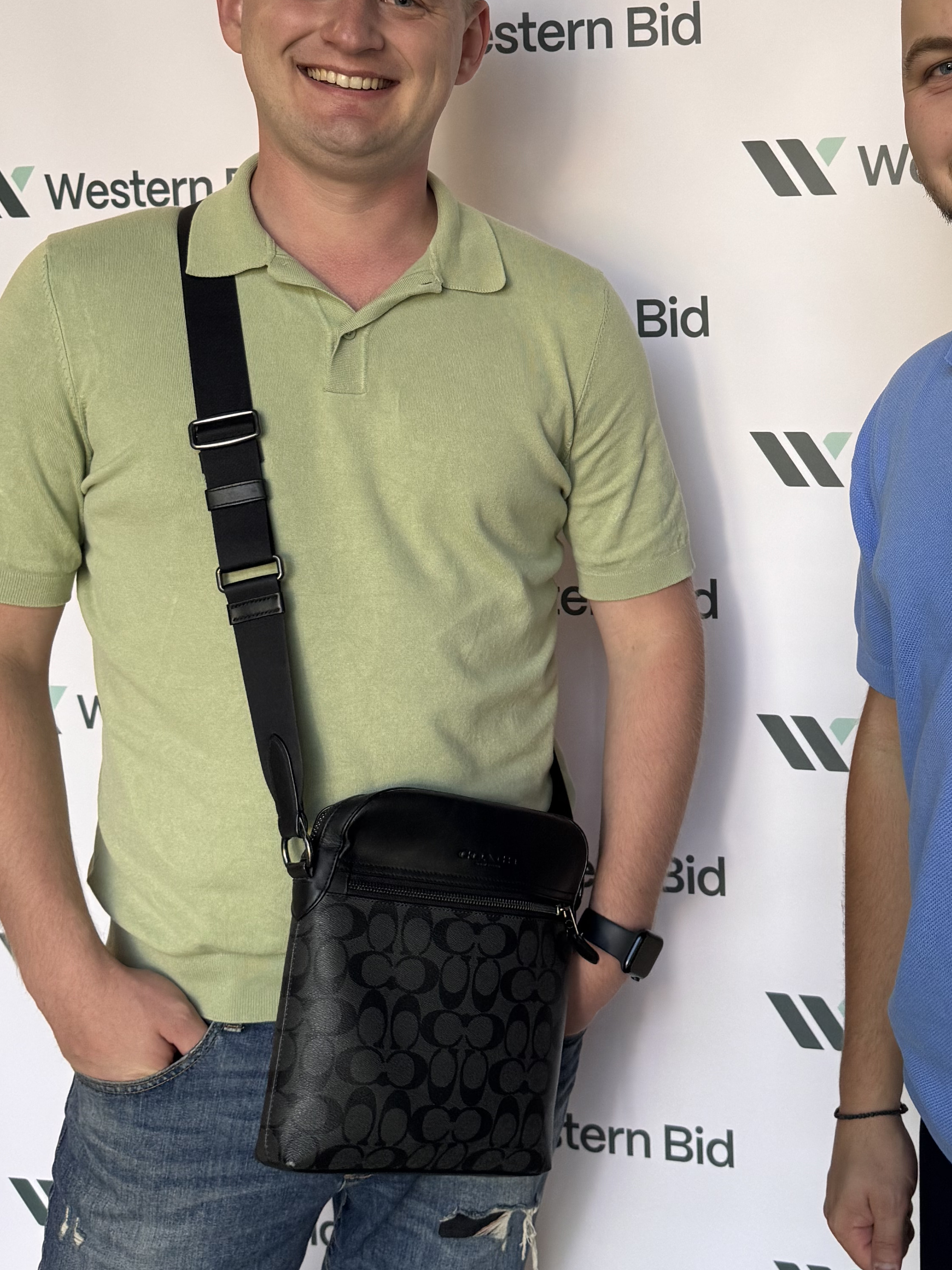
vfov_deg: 40.7
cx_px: 763
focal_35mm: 46
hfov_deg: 30.7
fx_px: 1687
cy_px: 416
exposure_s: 1/50
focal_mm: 6.76
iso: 160
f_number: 1.78
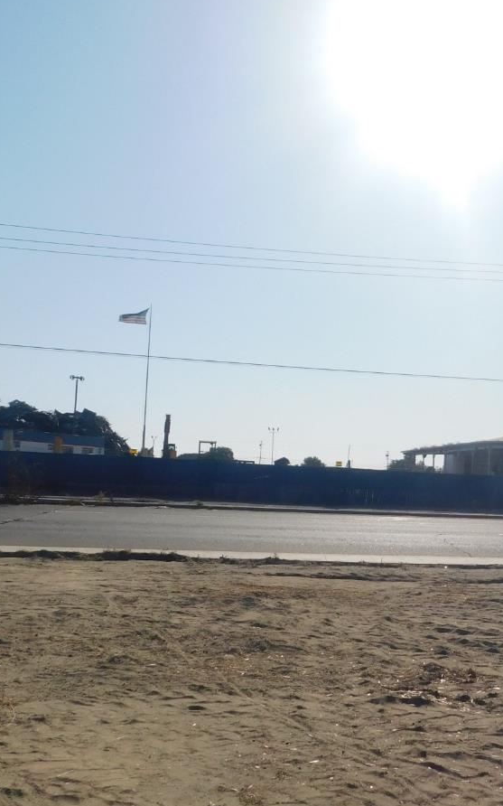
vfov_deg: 48.2
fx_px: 900
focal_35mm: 41
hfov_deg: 29.3
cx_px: 498
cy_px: 424
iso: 125
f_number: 6
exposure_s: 1/1000
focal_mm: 4
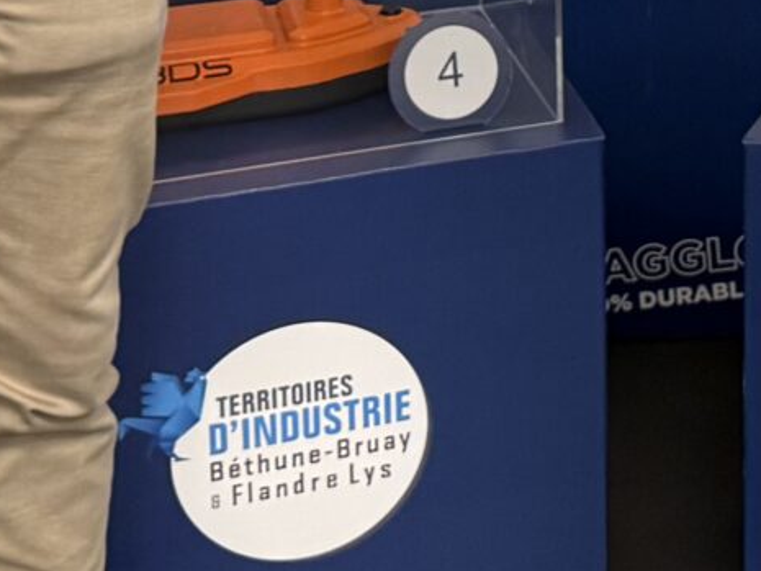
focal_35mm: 132
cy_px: -445
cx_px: 1003
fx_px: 2903
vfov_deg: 10.6
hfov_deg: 14.3
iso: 200
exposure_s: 1/50
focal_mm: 6.76
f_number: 1.78
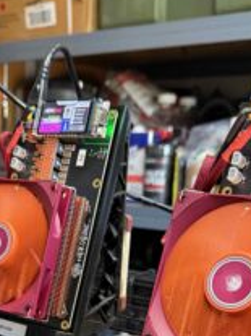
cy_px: 330
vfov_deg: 31.0
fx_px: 561
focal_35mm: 58
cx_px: 80
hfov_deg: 25.1
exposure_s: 1/50
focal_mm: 6.76
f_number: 1.78
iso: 800
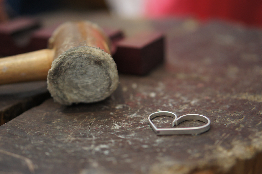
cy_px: 87
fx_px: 546
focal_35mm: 75
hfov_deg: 27.0
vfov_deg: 18.2
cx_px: 131
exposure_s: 1/80
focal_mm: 50
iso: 500
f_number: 1.8
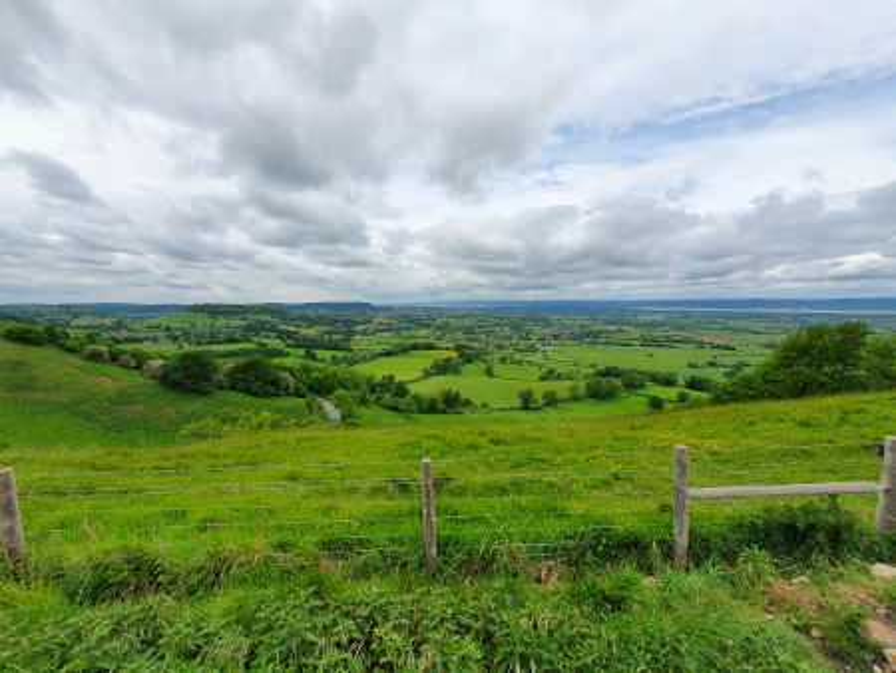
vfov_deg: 90.0
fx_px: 337
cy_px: 336
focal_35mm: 13
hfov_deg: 106.2
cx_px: 448
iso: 50
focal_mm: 1.8
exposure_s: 1/936
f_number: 2.2
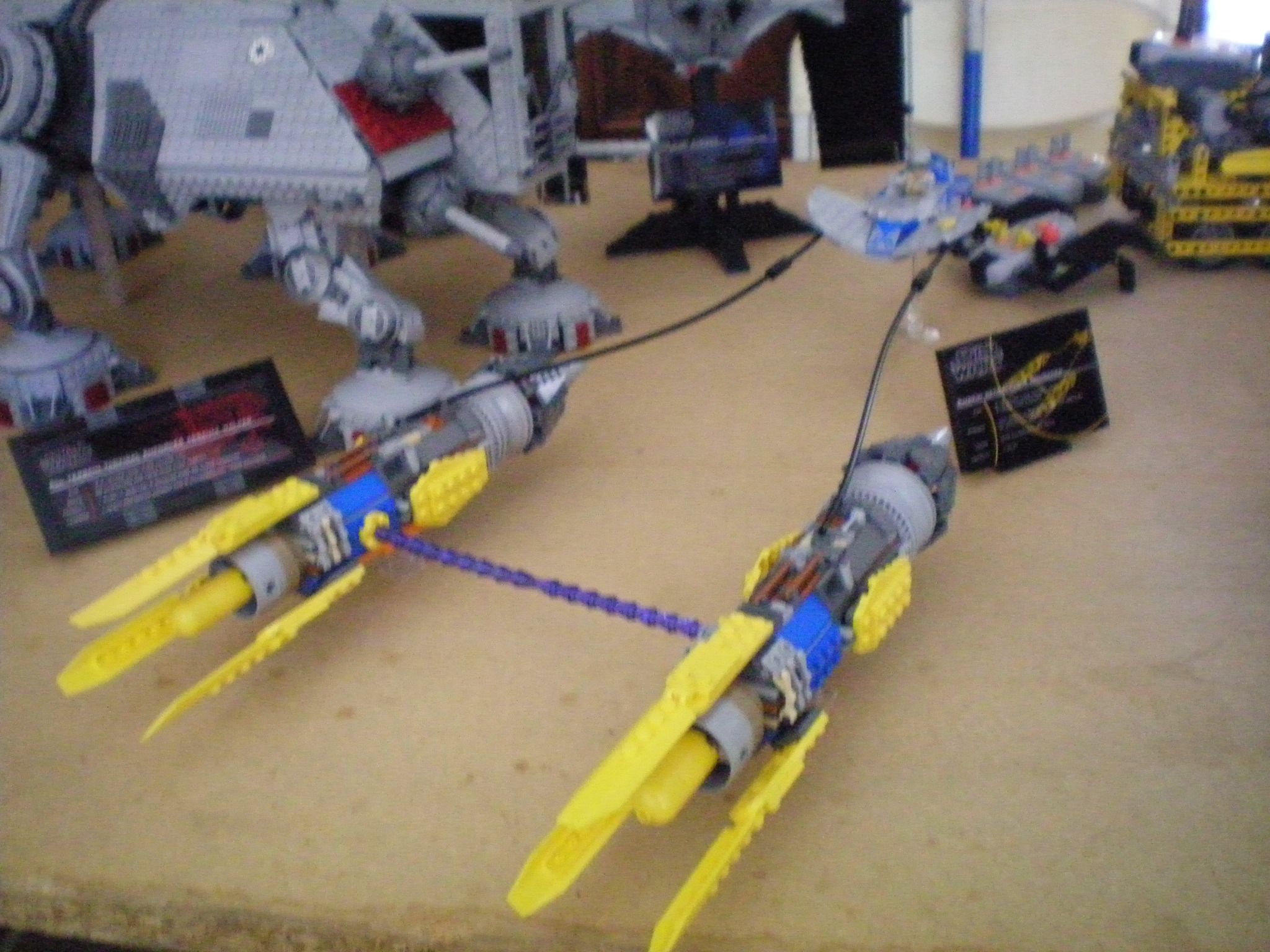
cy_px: 476
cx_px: 635
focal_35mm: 38
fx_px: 1394
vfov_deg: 37.7
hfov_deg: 49.0
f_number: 3.1
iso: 800
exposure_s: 1/40
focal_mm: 6.3
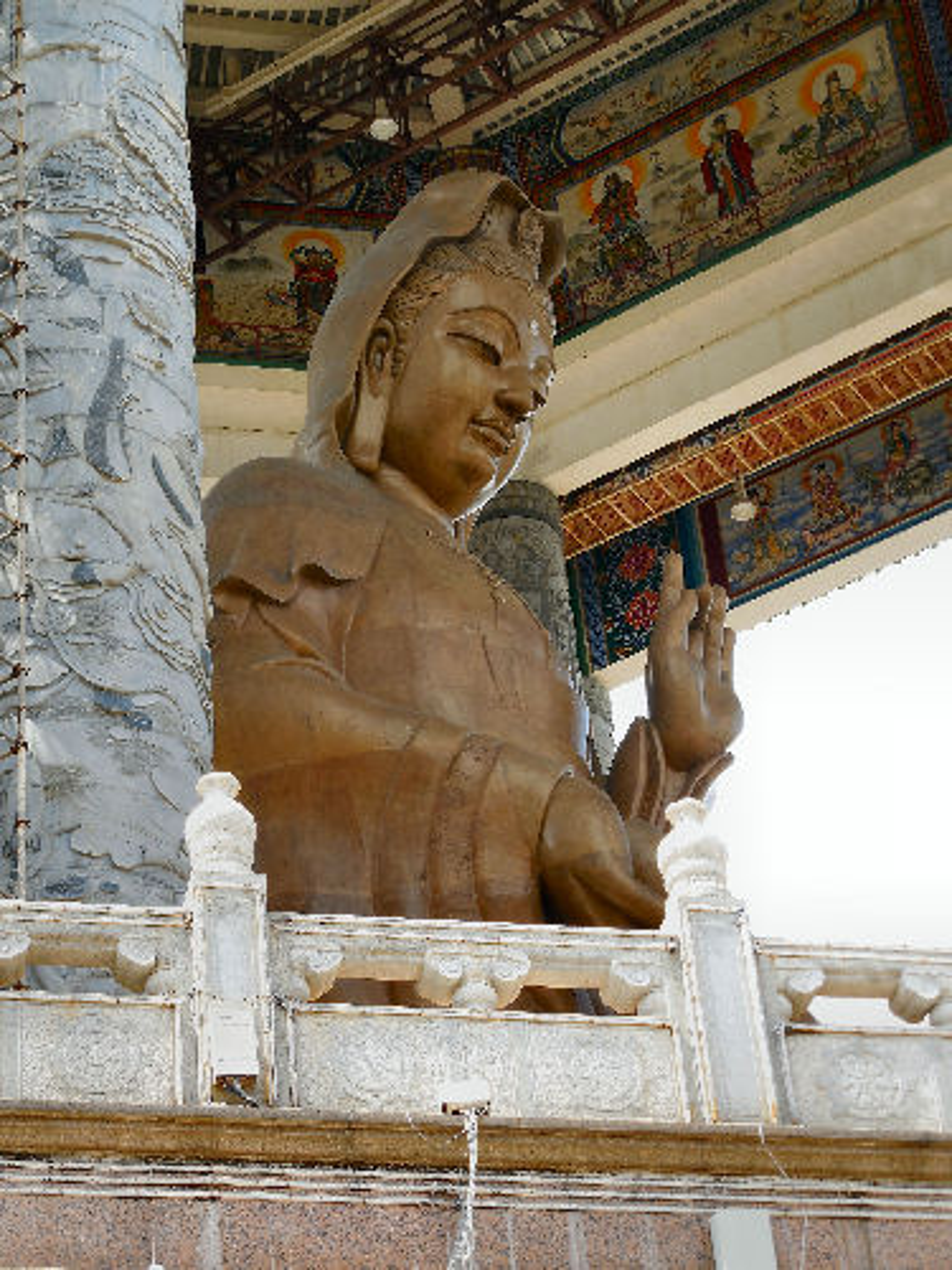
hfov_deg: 16.6
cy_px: 635
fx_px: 3264
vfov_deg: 22.0
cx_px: 476
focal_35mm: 89
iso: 125
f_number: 4.6
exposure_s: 1/160
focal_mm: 16
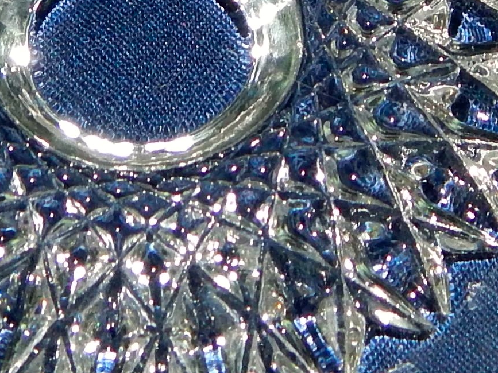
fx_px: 2906
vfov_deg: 7.3
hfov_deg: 9.8
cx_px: 103
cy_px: -40
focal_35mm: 202
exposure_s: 1/30
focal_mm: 6.8
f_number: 6.9
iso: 200
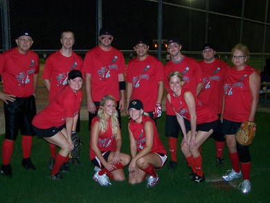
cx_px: 135
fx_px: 312
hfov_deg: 46.8
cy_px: 102
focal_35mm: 40
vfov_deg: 36.0
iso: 160
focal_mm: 6.7
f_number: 2.8
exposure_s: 1/60
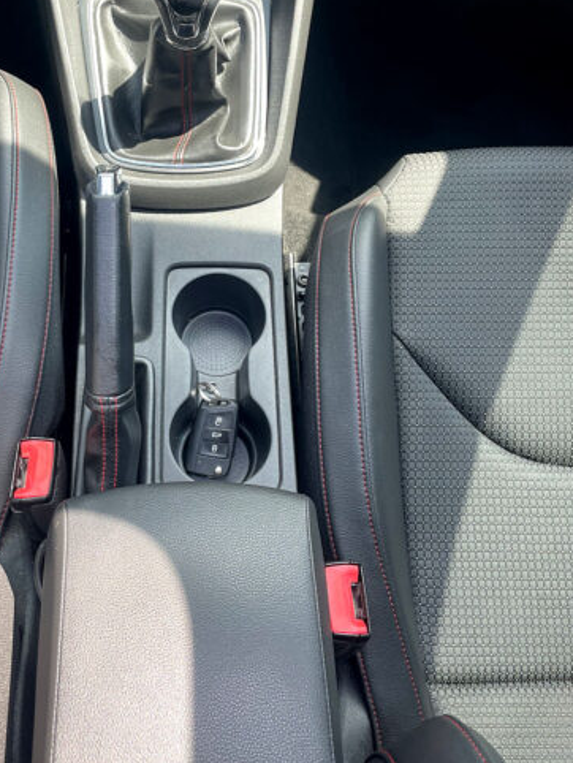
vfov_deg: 53.4
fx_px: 750
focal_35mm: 34
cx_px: 203
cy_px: 290
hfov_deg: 41.4
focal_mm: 4.2
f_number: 1.6
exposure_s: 1/162
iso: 50
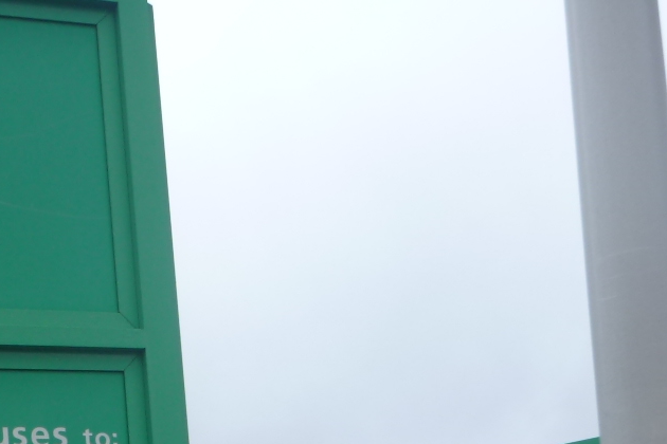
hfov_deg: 26.2
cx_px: 37
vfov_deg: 17.0
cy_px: 633
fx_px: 1371
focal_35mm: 74
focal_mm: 4.9
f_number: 3.3
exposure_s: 1/50
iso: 100
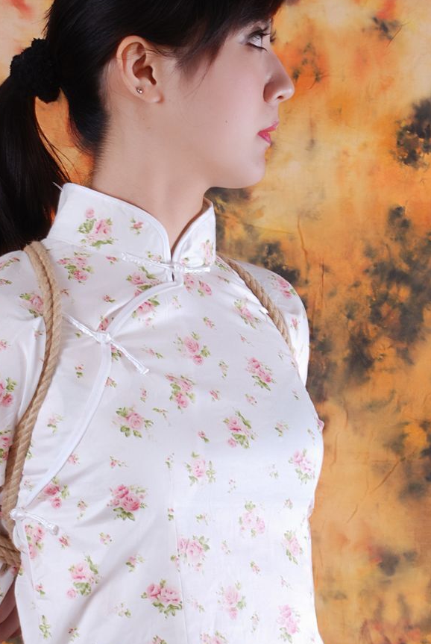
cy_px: 341
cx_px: 175
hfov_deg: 9.9
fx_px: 2488
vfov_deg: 14.7
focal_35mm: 139
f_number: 13
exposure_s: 1/8
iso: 100
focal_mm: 50
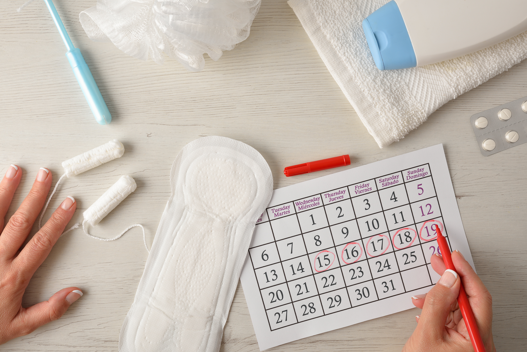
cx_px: 264
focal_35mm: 46
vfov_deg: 29.3
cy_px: 176
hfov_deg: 42.7
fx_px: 674
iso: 64
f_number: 16
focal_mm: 46
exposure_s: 1/160
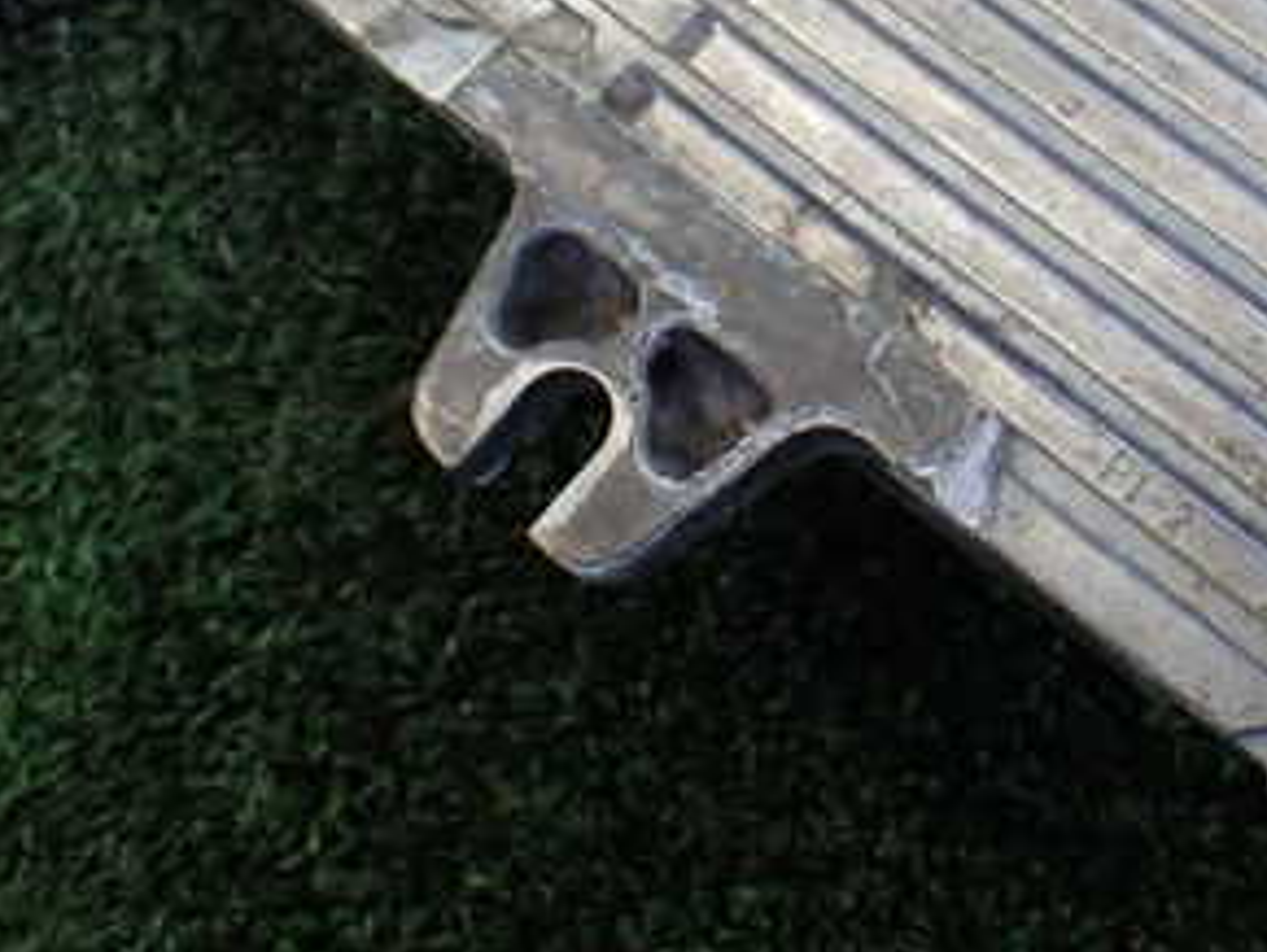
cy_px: 22
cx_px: 1123
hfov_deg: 29.9
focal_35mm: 62
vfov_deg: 22.8
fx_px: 2271
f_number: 2.3
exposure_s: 1/125
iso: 400
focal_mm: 5.4
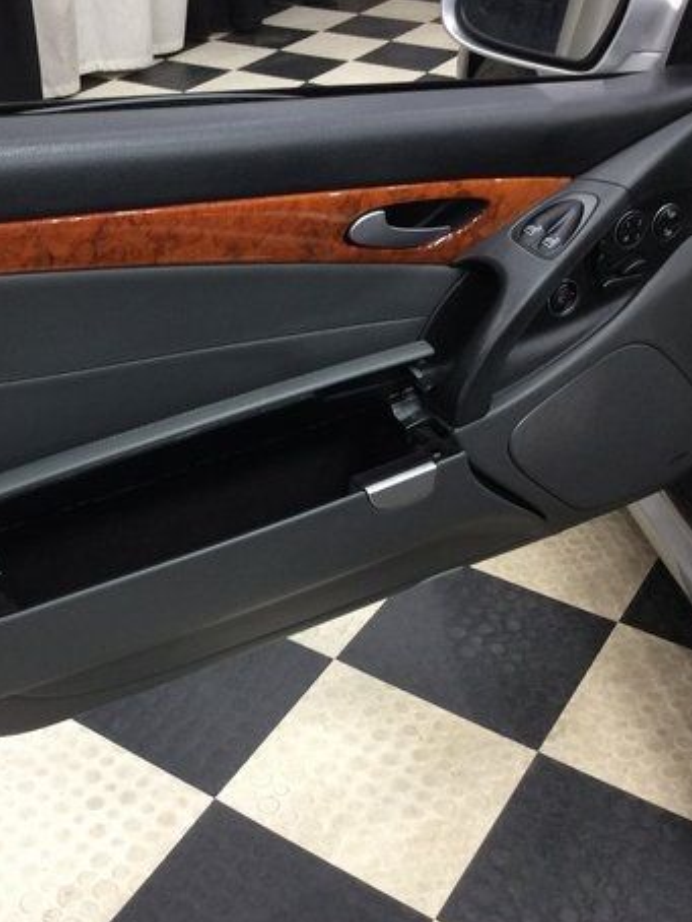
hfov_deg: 31.7
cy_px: 449
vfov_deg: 42.1
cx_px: 187
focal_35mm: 45
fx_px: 1198
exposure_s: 1/24
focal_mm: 3.3
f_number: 2.4
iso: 80
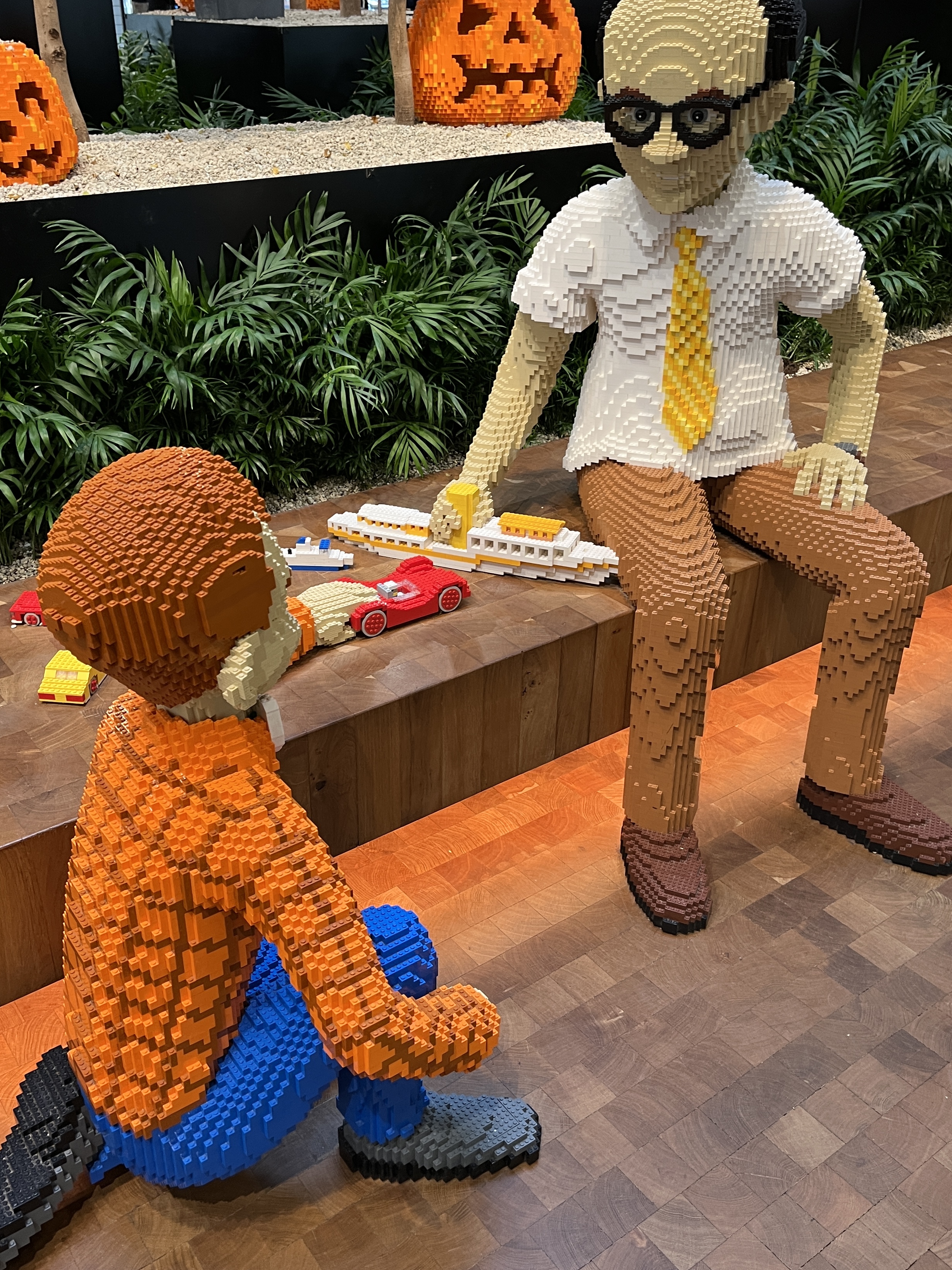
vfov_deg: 56.8
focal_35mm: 32
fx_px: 1173
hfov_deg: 44.1
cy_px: 628
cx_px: 443
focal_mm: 5.1
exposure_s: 1/87
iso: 125
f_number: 1.6
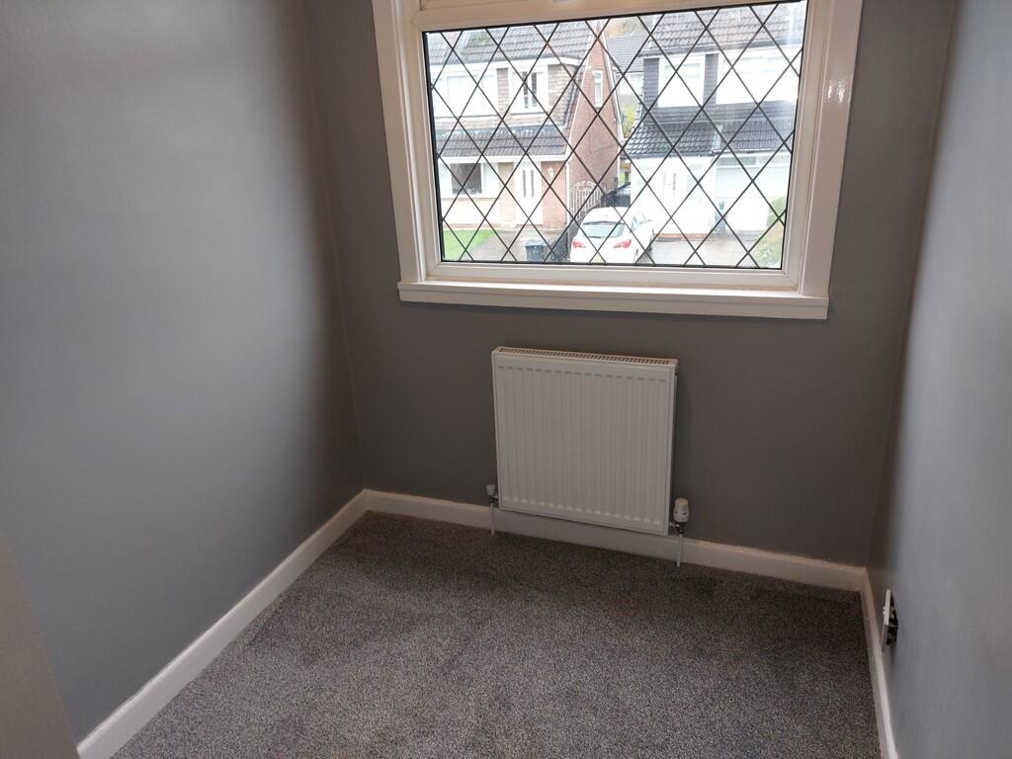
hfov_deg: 69.4
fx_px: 731
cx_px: 506
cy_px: 380
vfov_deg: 54.9
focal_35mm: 25
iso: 160
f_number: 1.8
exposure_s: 1/100
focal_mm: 5.23
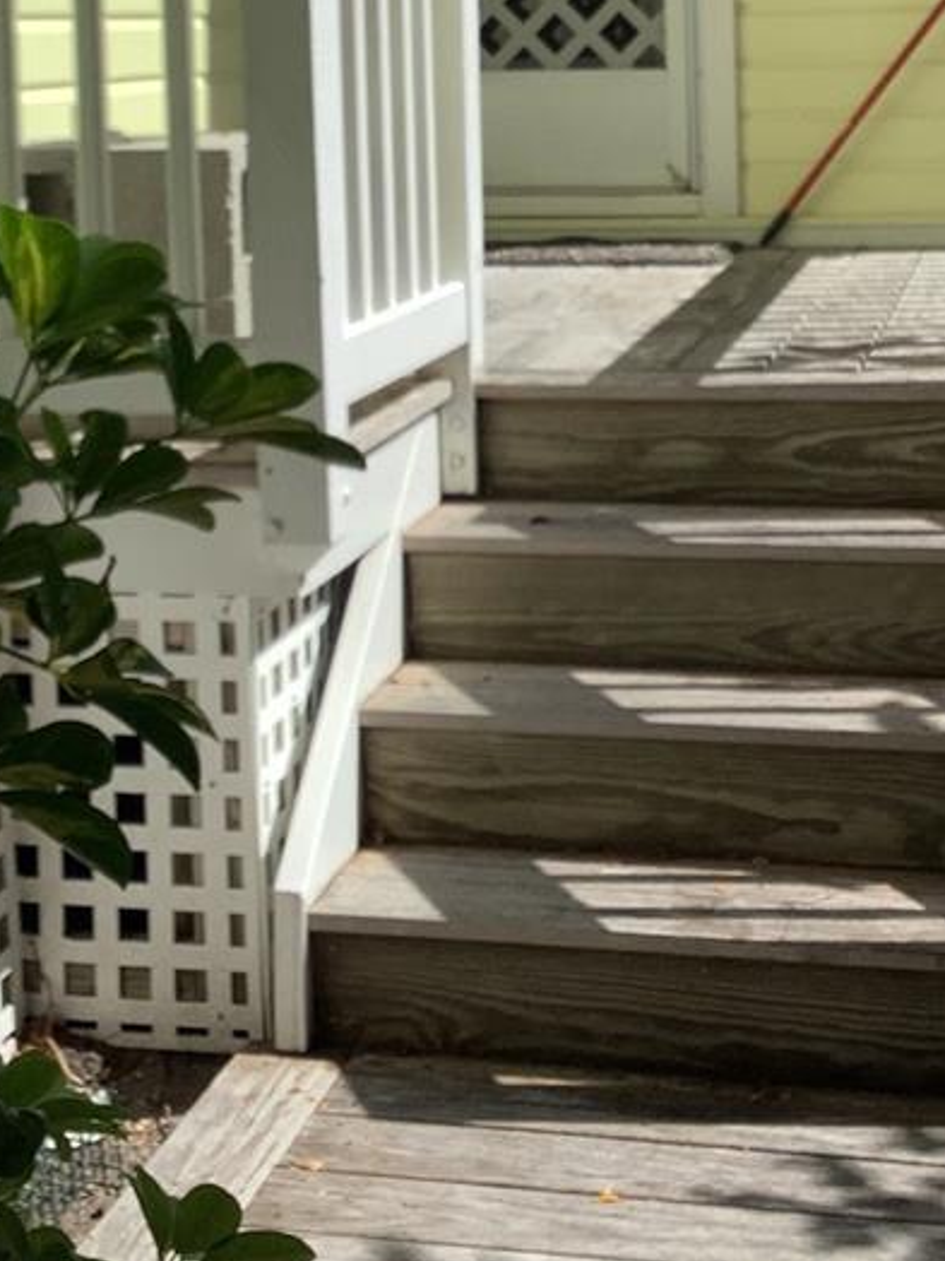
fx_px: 2584
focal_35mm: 71
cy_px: 164
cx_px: 373
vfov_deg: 26.6
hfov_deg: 20.7
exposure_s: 1/1431
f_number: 2.4
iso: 25
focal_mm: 3.3
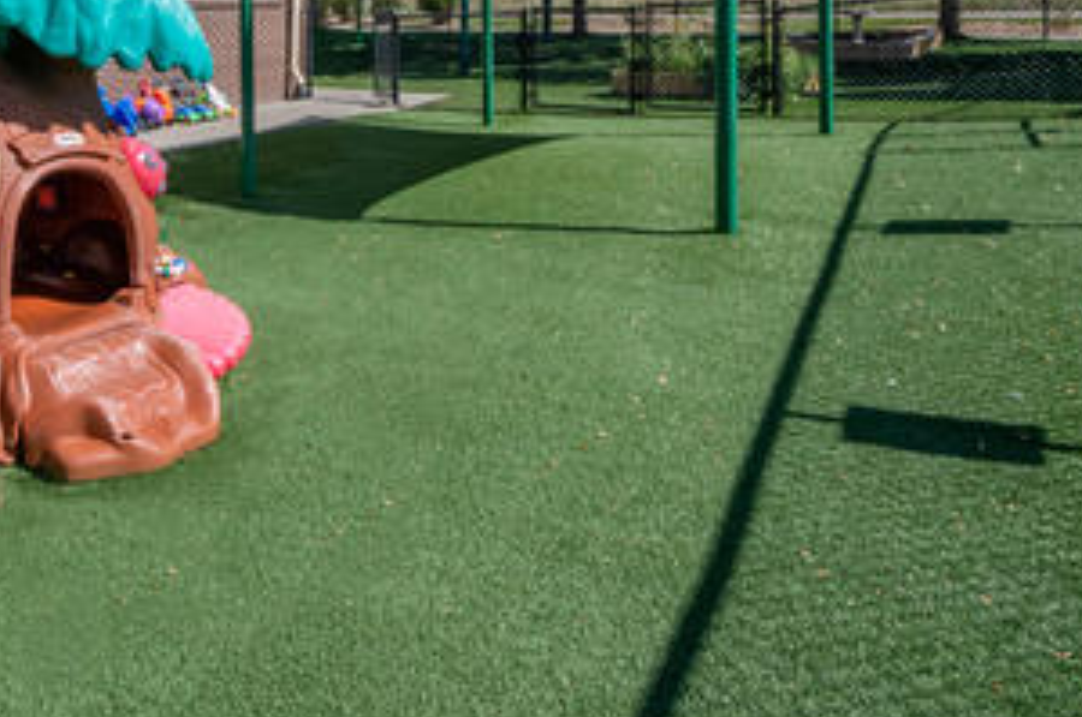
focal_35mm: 31
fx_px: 930
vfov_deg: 38.5
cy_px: 40
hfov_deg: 54.1
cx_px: 146
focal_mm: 10
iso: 200
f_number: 16
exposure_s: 1/160
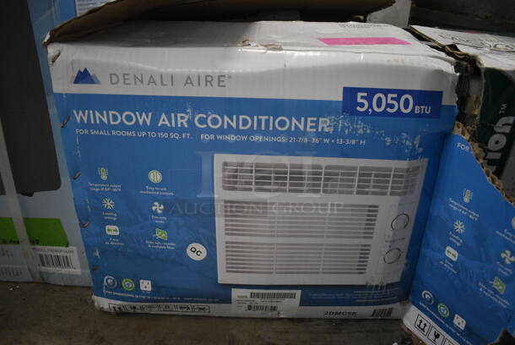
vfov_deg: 48.0
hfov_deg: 67.3
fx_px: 387
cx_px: 258
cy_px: 172
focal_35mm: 27
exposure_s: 1/125
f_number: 3.5
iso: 2500
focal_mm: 18
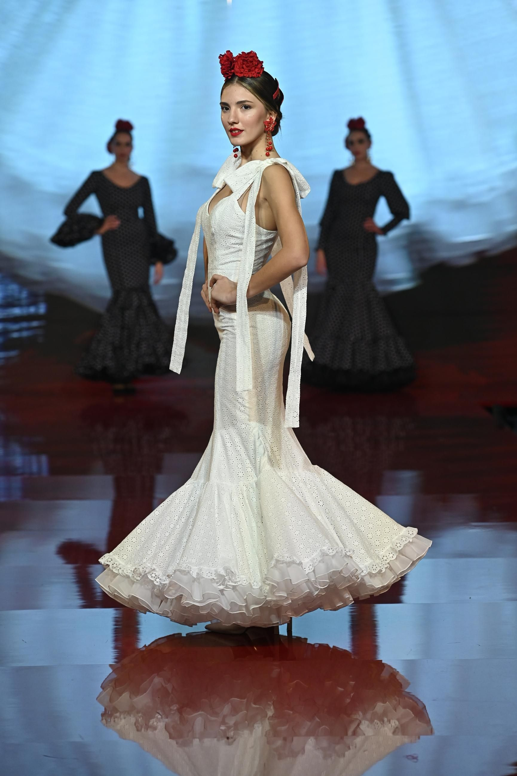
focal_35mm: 120
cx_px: 258
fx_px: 2589
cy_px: 388
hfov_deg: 11.4
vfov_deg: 17.1
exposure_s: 1/640
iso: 2000
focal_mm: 120
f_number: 4.5
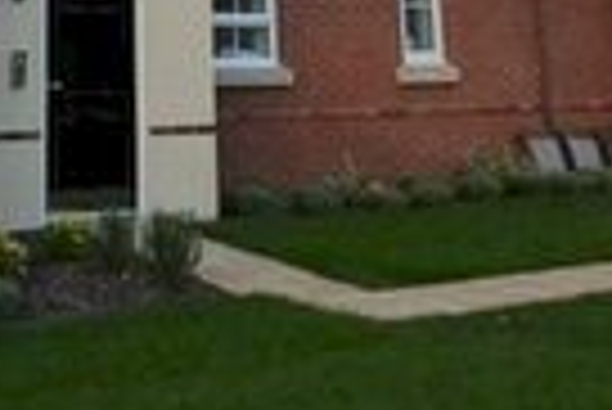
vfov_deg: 14.4
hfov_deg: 24.7
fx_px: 1310
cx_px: -45
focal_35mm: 77
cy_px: -435
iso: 1600
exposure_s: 1/250
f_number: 8
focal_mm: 10
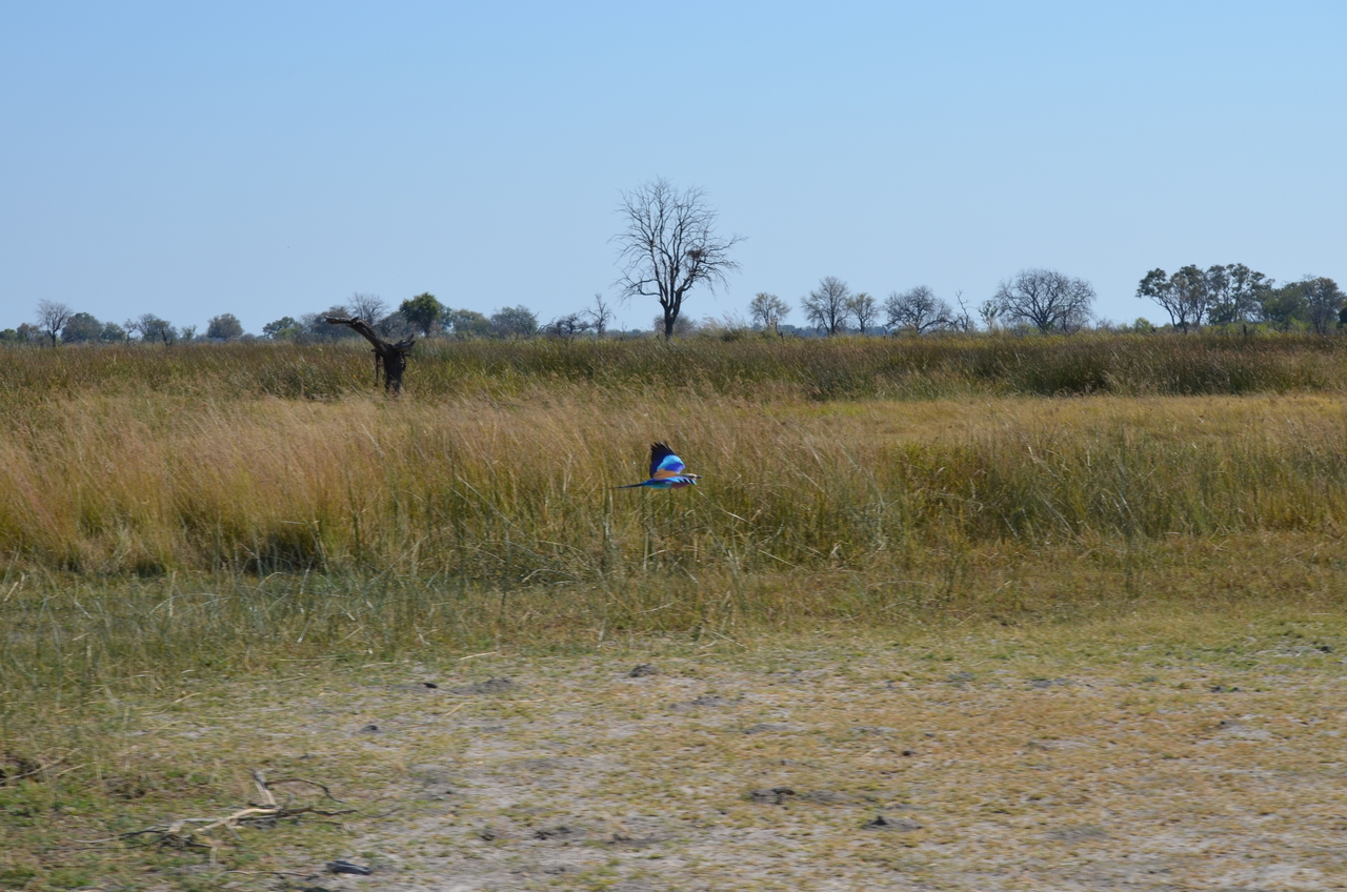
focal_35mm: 82
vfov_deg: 16.5
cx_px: 674
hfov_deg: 24.7
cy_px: 446
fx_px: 3081
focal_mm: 55
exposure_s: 1/320
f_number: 8
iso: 100
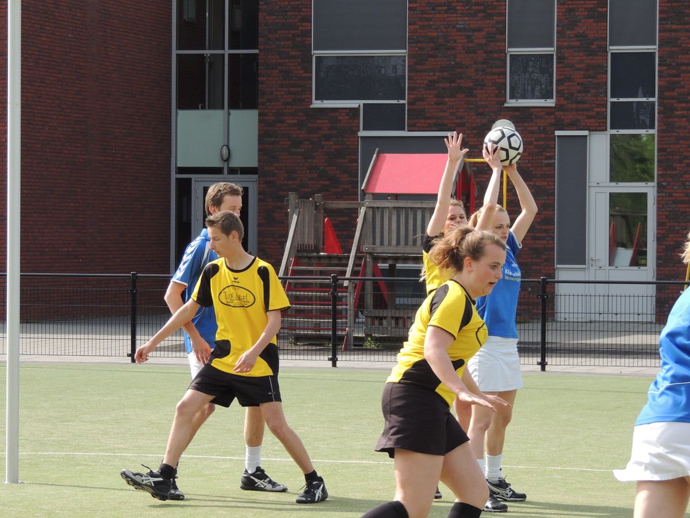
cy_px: 259
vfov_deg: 9.6
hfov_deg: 12.7
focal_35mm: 155
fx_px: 3090
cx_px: 345
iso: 200
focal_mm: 27.6
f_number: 4.4
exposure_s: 1/500
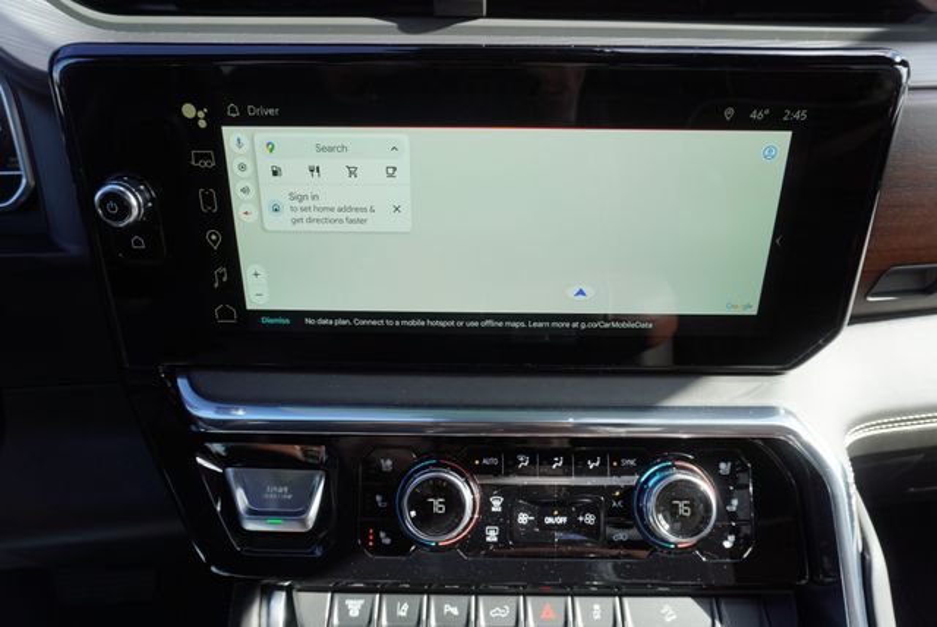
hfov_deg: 73.7
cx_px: 468
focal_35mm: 24
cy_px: 314
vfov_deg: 53.2
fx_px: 625
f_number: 5
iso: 100
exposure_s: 1/100
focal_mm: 16
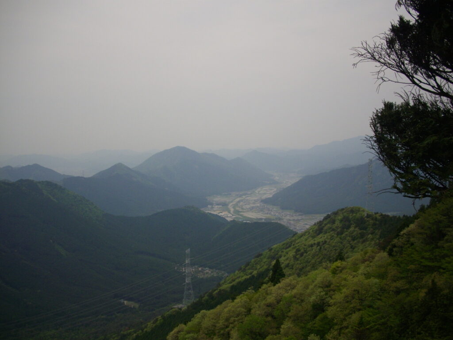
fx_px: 484
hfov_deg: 50.1
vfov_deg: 38.7
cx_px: 226
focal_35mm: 37
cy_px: 170
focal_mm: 6.2
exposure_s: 1/800
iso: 100
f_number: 5.6
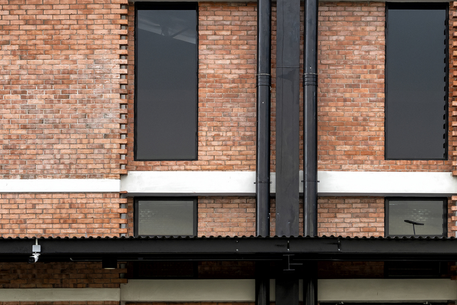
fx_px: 977
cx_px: 245
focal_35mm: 77
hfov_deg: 26.3
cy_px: 54
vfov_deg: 17.5
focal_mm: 30
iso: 200
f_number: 13
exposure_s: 1/10
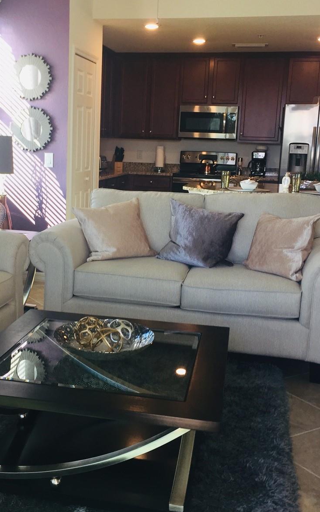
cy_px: 253
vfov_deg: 47.2
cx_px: 118
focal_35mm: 42
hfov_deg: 30.4
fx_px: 586
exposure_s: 1/60
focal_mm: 4.15
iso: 32
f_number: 2.2
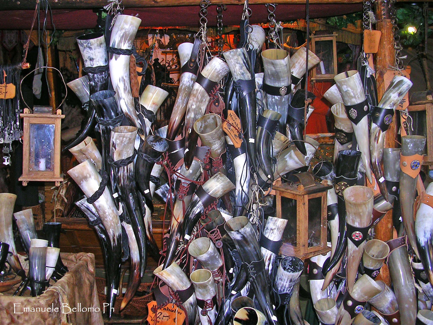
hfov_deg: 49.0
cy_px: 162
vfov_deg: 37.7
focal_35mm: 38
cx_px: 216
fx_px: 475
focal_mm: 5.8
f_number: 2.8
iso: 50
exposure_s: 1/60.1
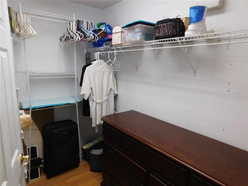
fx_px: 165
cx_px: 124
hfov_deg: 73.9
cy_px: 93
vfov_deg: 58.9
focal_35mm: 23
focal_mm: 4
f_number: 3
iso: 200
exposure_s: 1/30
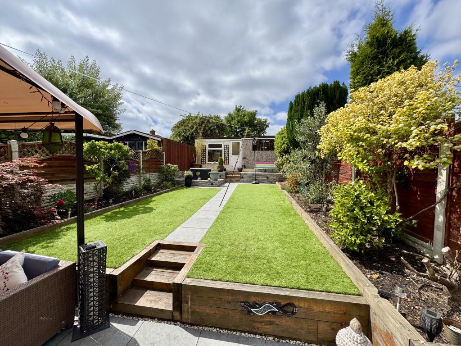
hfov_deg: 102.1
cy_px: 173
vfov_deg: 85.7
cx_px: 230
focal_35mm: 14
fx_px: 186
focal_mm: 2.22
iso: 50
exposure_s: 1/2584
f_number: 2.2
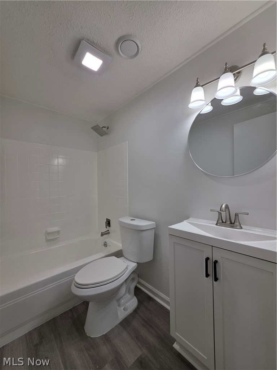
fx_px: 139
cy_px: 185
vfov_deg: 106.2
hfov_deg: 89.9
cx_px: 138
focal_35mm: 13
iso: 25
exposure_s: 1/120
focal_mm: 2.2
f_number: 1.9
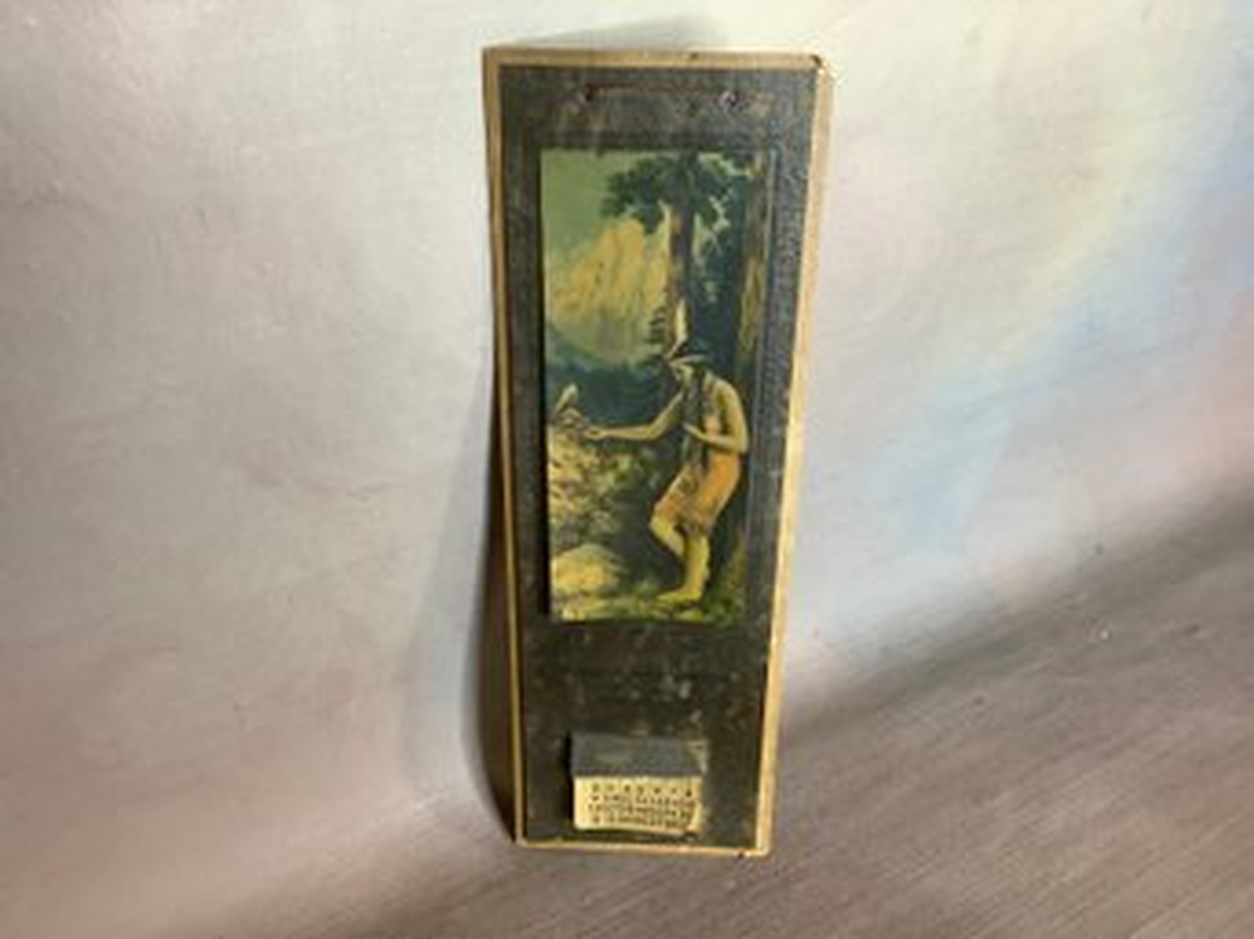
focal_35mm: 31
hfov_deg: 58.4
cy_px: 470
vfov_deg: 45.4
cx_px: 627
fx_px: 1123
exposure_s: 1/60
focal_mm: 3.3
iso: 250
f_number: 2.4
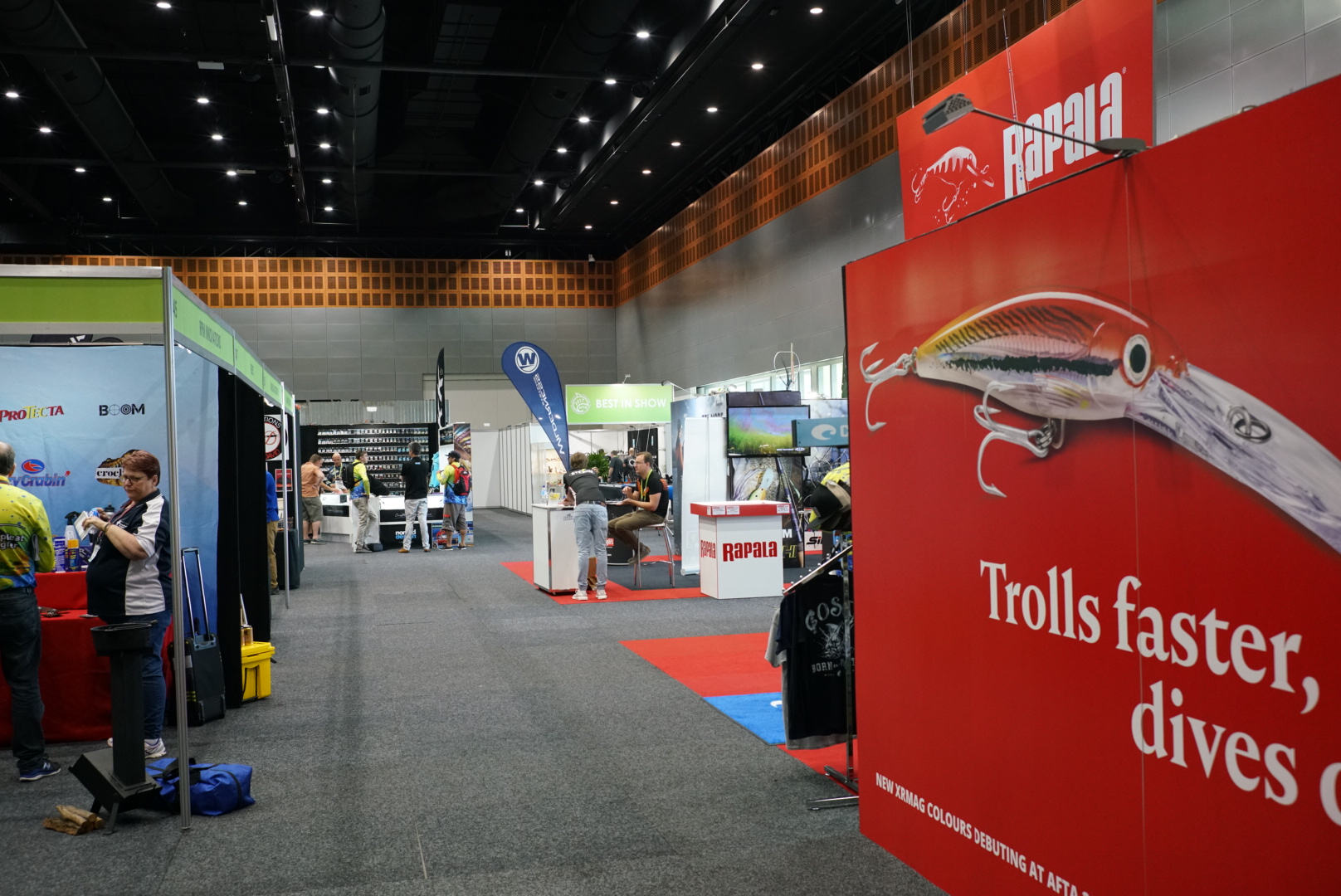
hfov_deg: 54.4
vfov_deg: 37.9
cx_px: 670
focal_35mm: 35
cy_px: 448
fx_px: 1305
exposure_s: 1/160
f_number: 5
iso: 2500
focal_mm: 35
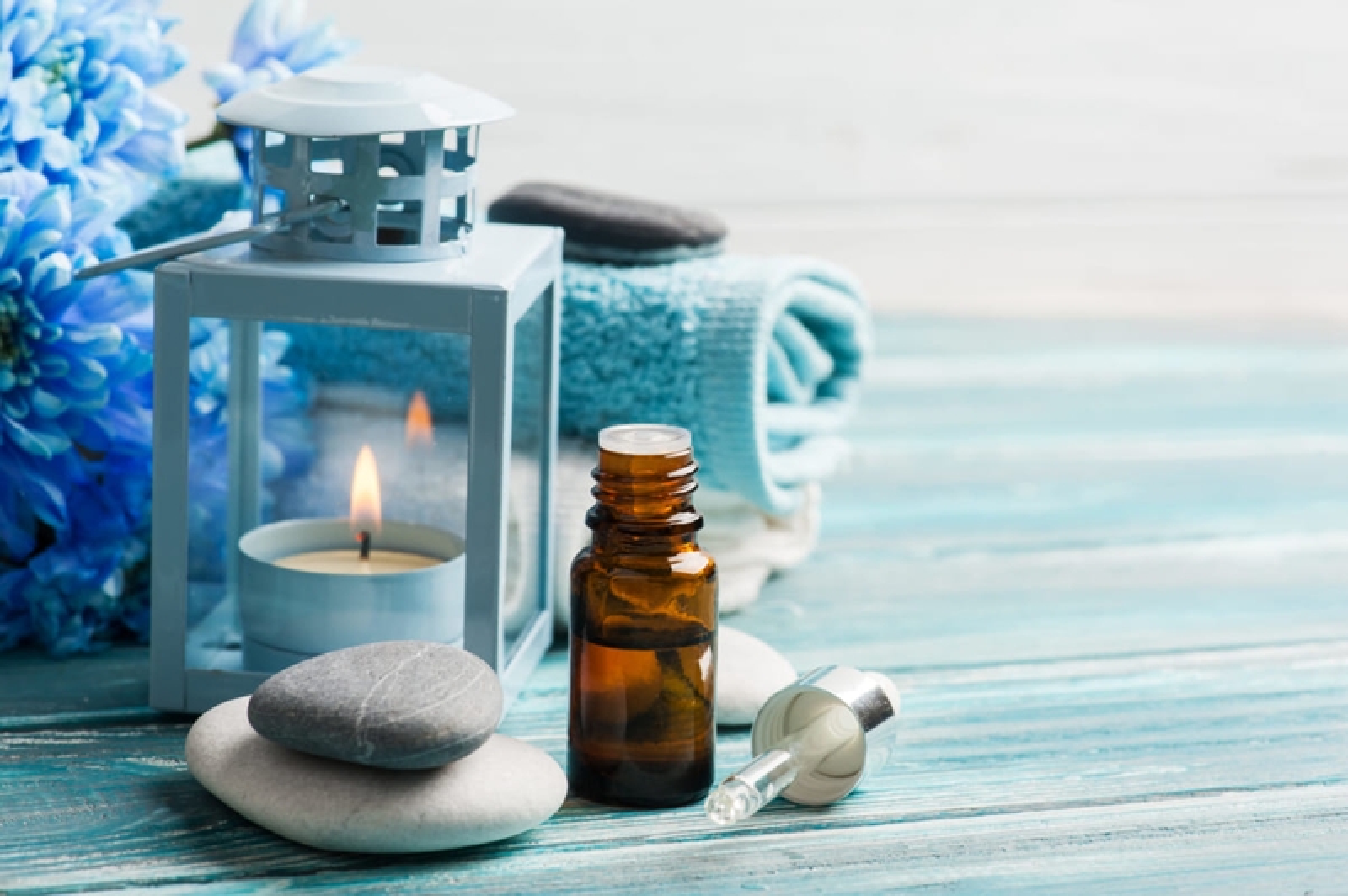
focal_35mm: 105
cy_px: 448
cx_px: 674
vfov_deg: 13.0
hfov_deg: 19.5
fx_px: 3928
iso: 200
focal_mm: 105
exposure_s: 1/125
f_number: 11
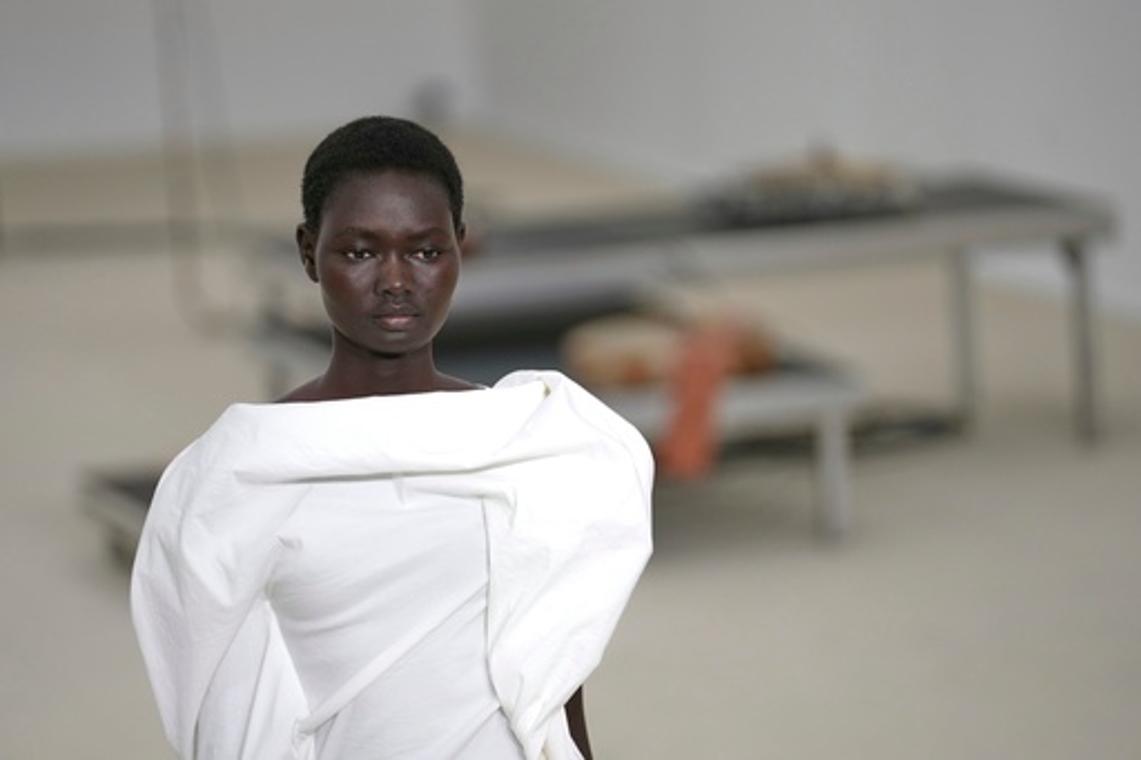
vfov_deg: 6.9
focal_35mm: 200
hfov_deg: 10.3
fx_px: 6336
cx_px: 570
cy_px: 380
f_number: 2.8
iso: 500
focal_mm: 200
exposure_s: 1/800
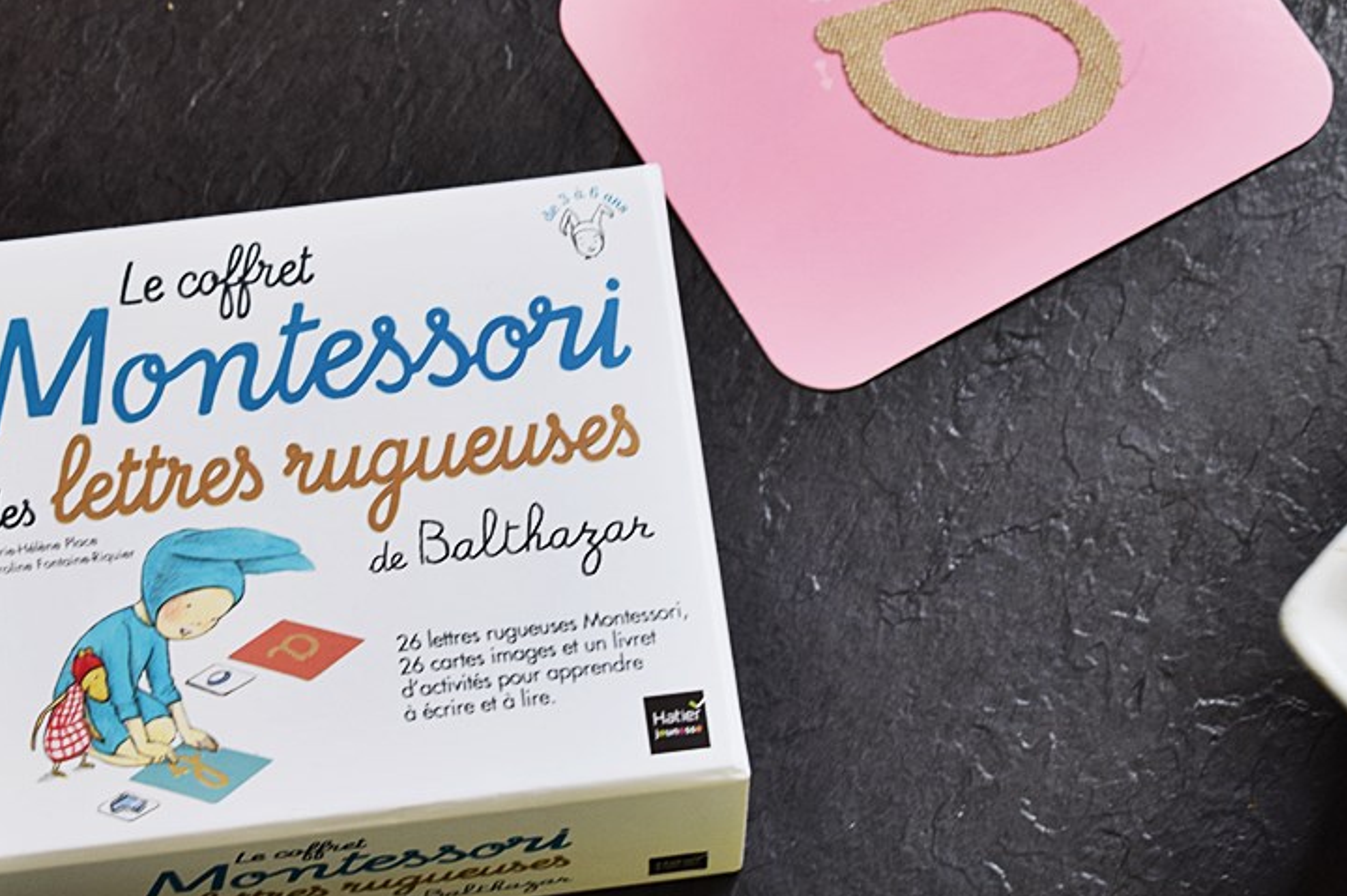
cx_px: 561
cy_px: 350
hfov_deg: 18.4
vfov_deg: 12.3
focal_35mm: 111
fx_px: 4150
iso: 400
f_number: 5.6
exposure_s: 1/80
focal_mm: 52
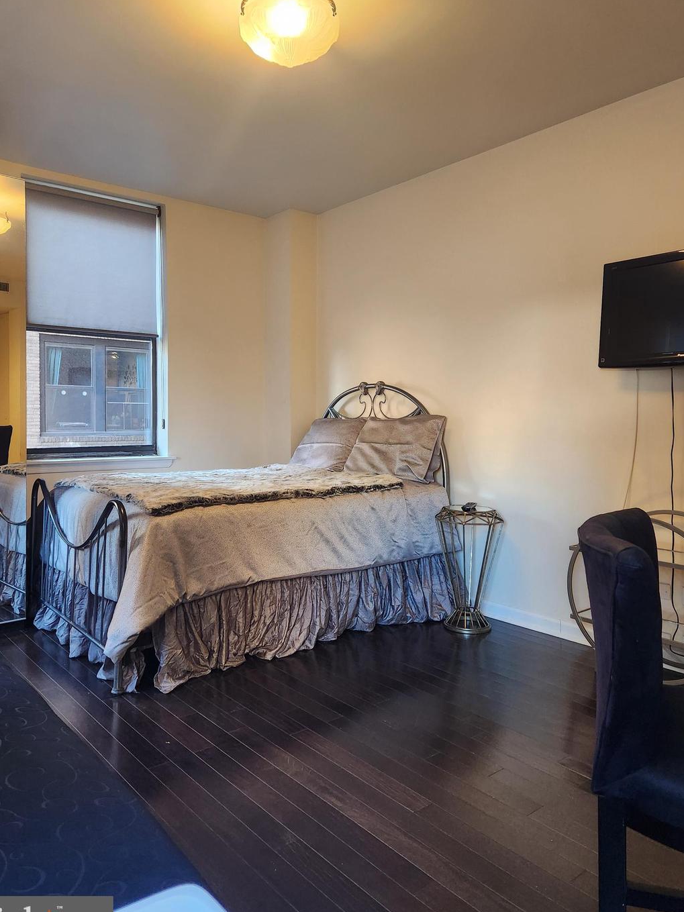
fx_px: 685
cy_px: 436
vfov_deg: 67.3
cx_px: 332
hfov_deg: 53.0
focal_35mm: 26
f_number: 1.8
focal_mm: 5.4
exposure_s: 1/120
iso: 320
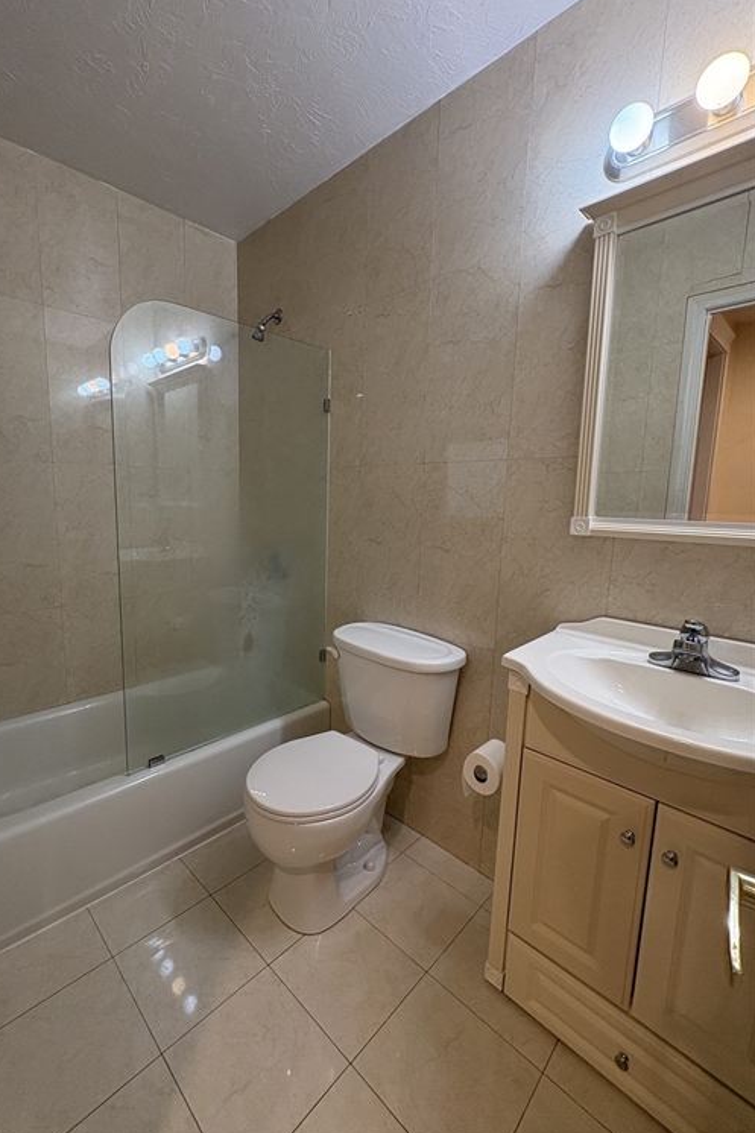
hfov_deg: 76.8
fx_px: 472
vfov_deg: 100.4
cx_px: 319
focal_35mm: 15
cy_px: 559
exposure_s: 1/60
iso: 200
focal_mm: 2.22
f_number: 2.2
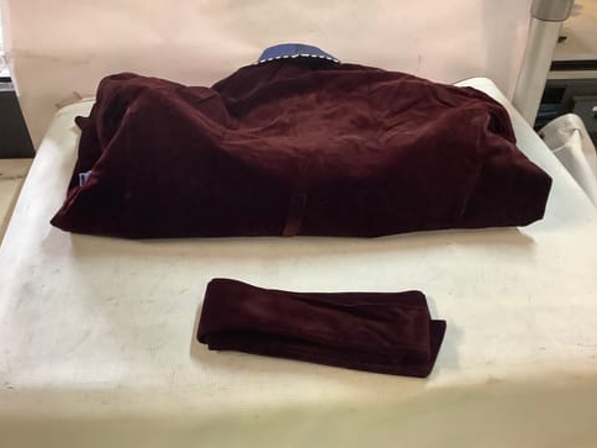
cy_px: 230
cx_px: 291
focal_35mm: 32
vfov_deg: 44.2
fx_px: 552
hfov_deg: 56.8
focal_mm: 3.3
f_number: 2.4
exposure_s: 1/50
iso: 250
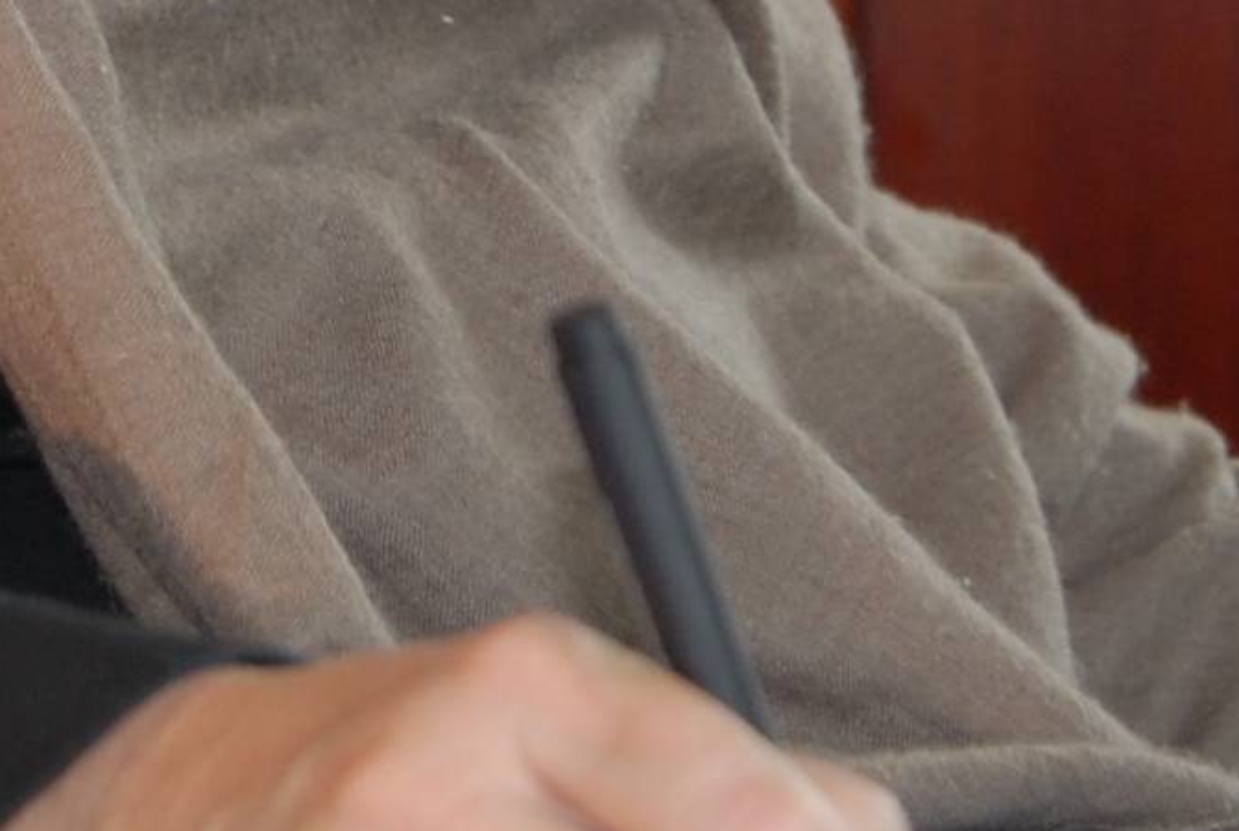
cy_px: -663
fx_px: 8930
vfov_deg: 5.3
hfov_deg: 7.9
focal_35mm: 259
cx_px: -137
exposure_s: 1/90
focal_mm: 40
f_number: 3.5
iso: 200
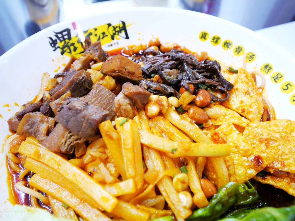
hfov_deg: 63.4
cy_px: 110
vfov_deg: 49.7
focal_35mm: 28
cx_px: 148
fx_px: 239
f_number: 4.5
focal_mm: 14
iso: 3200
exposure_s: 1/80
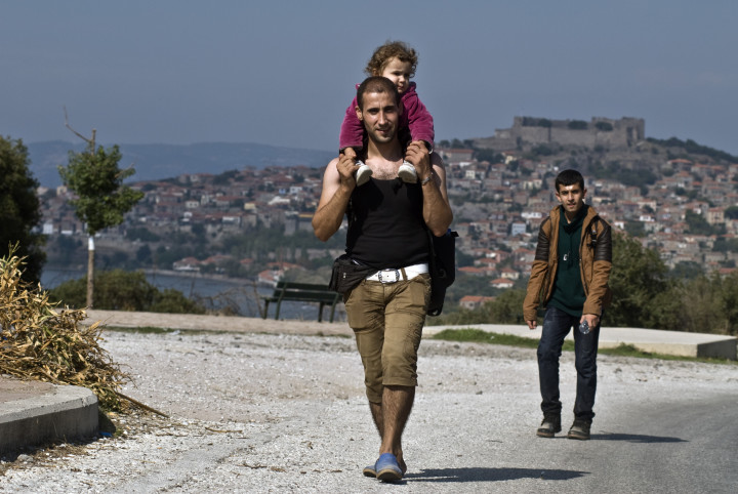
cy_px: 247
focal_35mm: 120
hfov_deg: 17.0
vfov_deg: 11.5
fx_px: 2463
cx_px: 369
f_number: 8
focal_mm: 80
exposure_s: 1/800
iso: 100
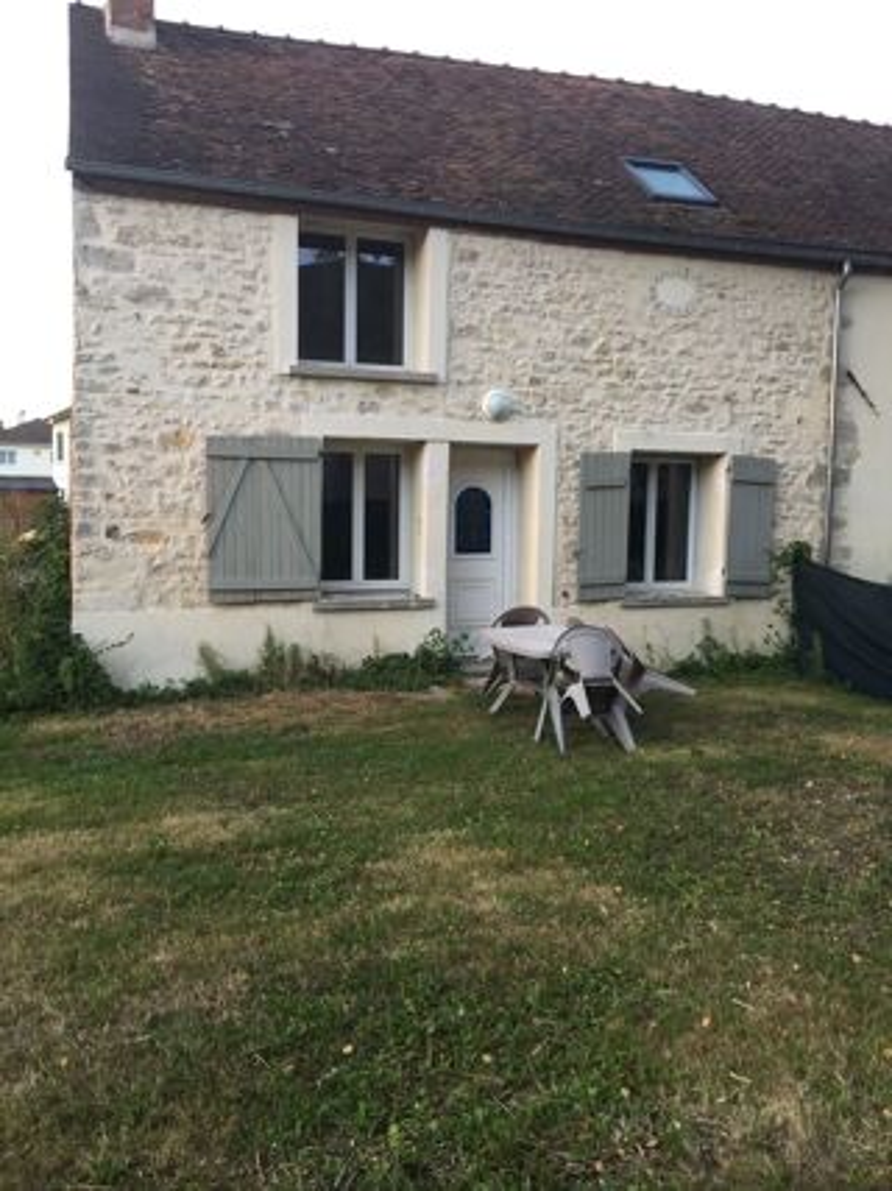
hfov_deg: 48.2
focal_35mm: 29
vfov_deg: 61.7
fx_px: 997
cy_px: 596
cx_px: 446
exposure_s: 1/100
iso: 40
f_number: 2.2
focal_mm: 4.15
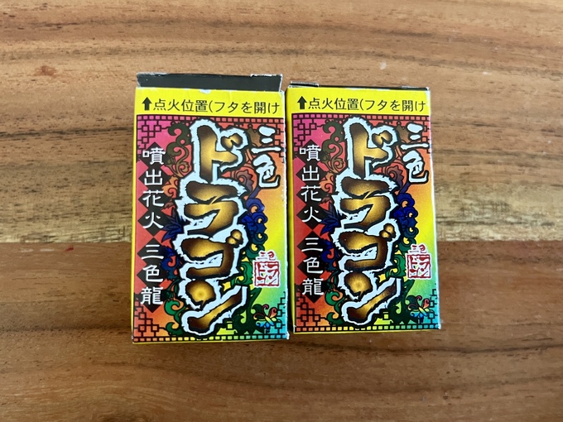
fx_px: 423
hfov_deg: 67.3
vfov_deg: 53.1
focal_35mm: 26
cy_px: 211
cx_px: 282
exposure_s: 1/60
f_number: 1.6
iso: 250
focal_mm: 5.1
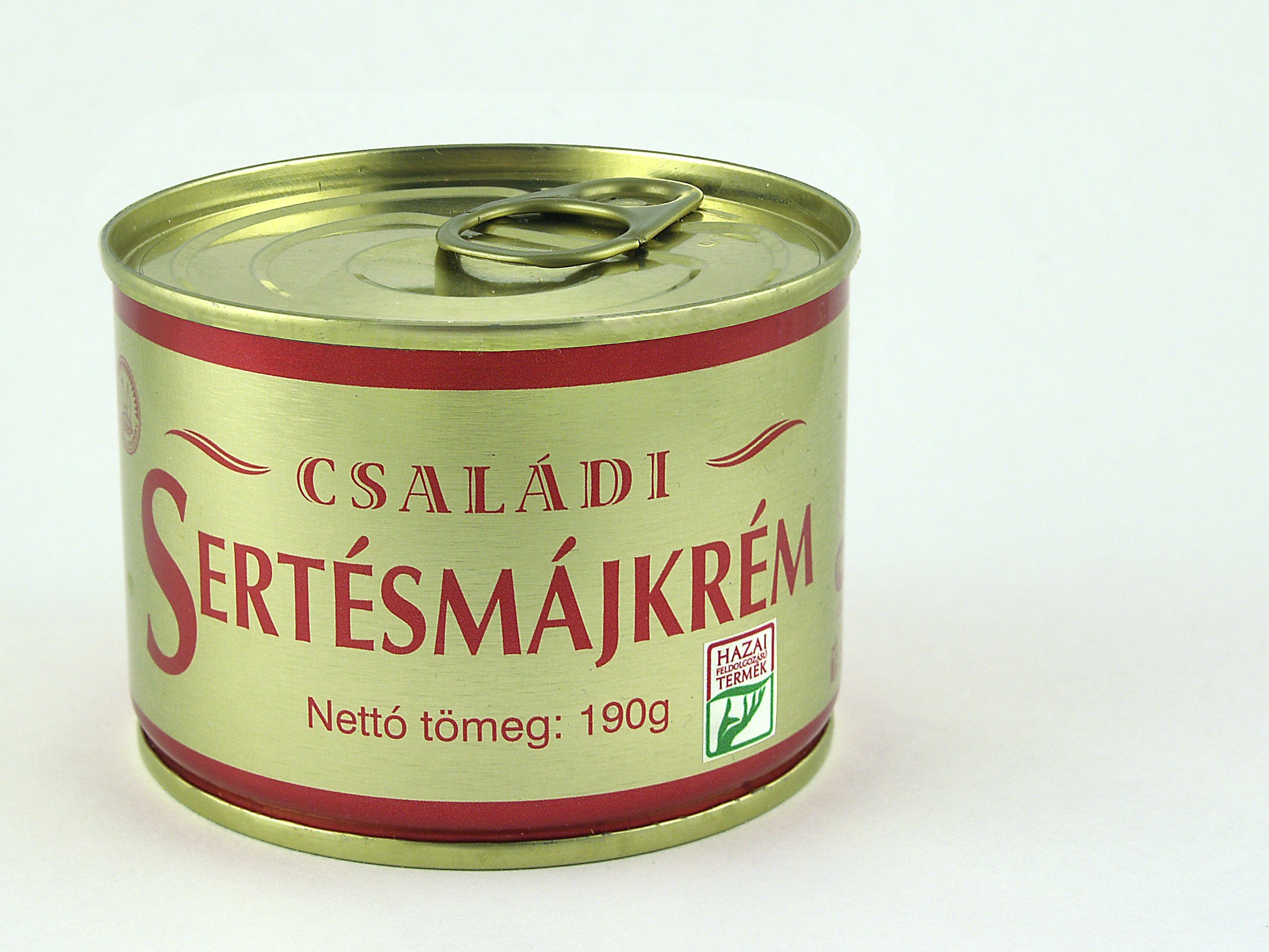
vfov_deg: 14.9
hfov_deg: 19.8
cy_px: 373
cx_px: 515
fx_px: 3629
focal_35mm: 99
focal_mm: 39
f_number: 11
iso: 200
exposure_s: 1/30
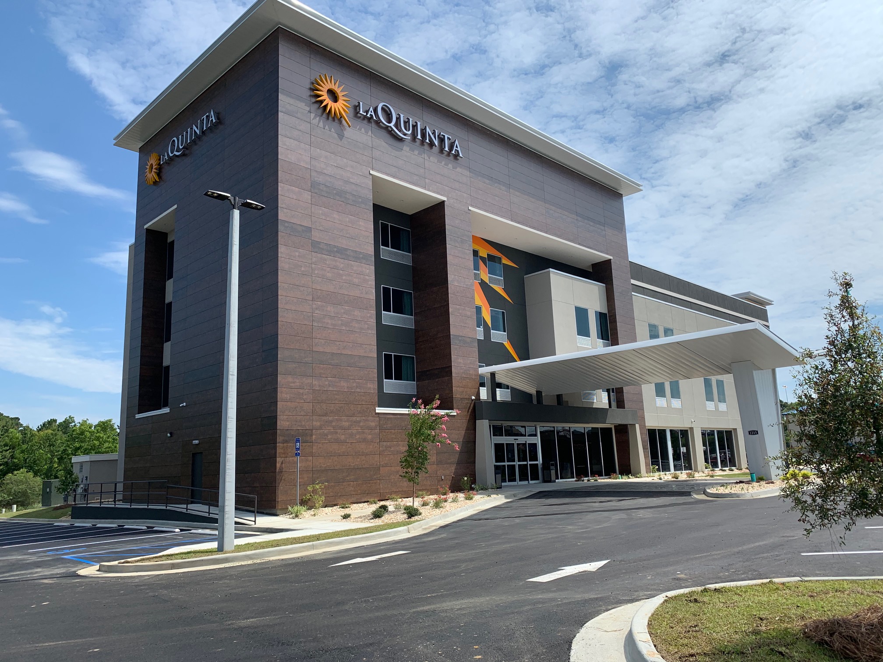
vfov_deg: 53.1
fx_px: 663
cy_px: 331
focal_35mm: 26
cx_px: 442
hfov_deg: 67.3
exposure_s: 1/2833
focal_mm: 4.25
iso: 25
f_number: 1.8
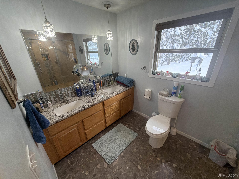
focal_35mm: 14
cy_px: 90
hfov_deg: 102.1
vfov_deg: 85.7
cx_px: 120
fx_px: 97
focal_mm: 2.22
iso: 200
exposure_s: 1/120
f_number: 2.2
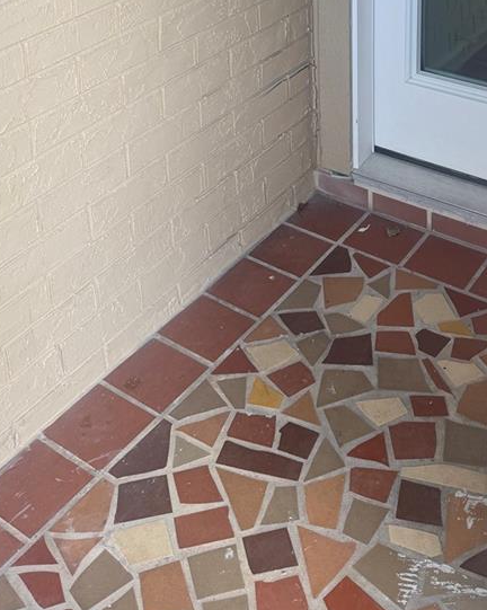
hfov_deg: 29.1
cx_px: 256
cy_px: -58
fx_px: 938
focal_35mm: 52
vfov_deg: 31.9
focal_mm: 6.76
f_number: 1.78
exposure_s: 1/218
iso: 64
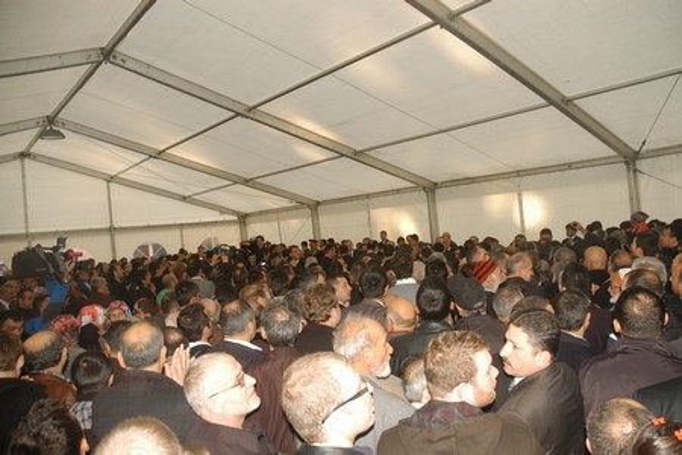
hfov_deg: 67.4
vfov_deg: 47.9
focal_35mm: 27
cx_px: 341
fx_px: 511
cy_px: 228
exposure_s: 1/180
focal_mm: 18
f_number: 4.5
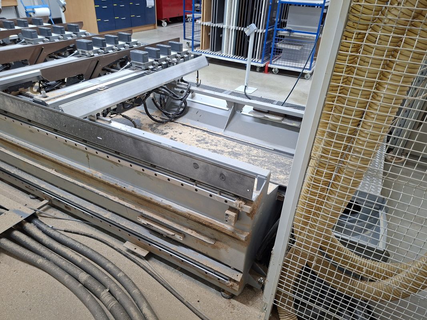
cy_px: 160
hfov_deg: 73.9
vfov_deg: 58.9
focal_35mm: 23
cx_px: 214
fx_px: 284
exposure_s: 1/50
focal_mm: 5.54
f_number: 1.8
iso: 200
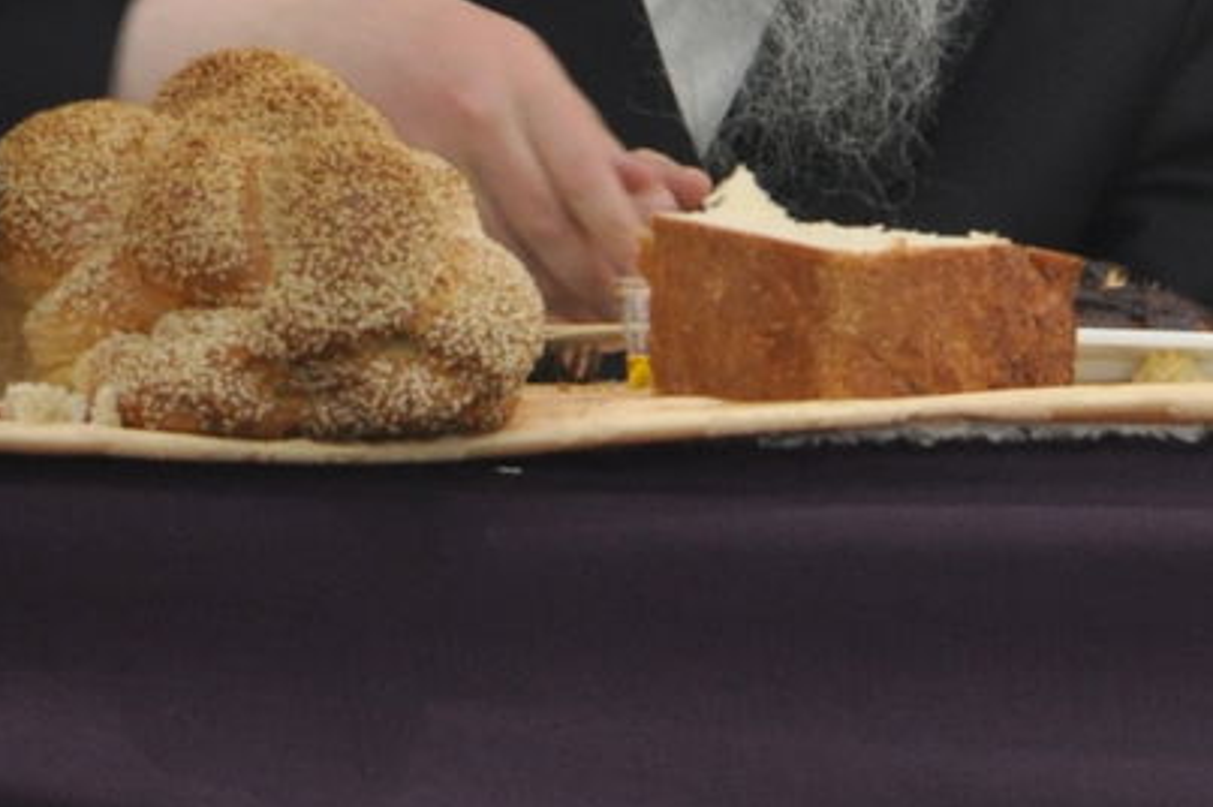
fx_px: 45584
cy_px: -387
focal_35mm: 1354
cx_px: 1794
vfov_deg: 1.0
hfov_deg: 1.5
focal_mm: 260
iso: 1250
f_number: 5.6
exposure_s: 1/60
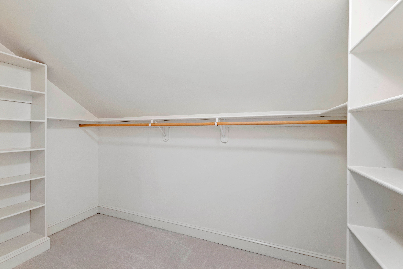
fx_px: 168
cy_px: 134
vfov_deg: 77.3
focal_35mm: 15
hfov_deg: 100.4
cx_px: 202
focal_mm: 10
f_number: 8
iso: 100
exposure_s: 1.3
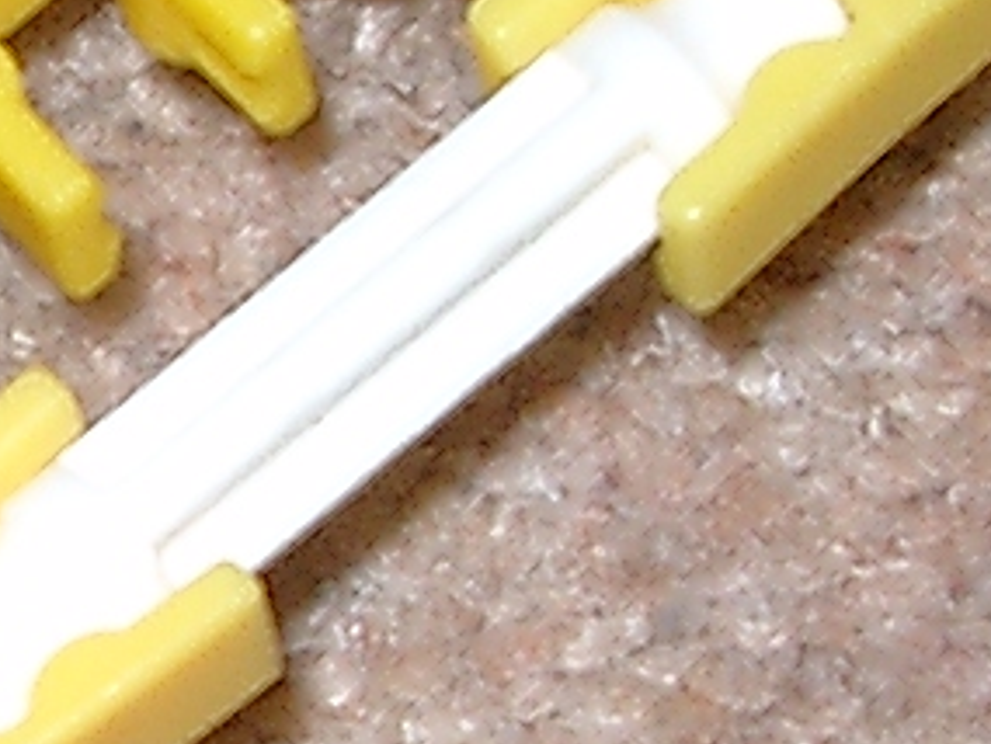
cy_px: 772
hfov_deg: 7.3
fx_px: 7618
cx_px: -615
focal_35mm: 266
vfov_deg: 5.6
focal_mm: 7.6
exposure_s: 1/60
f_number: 2.6
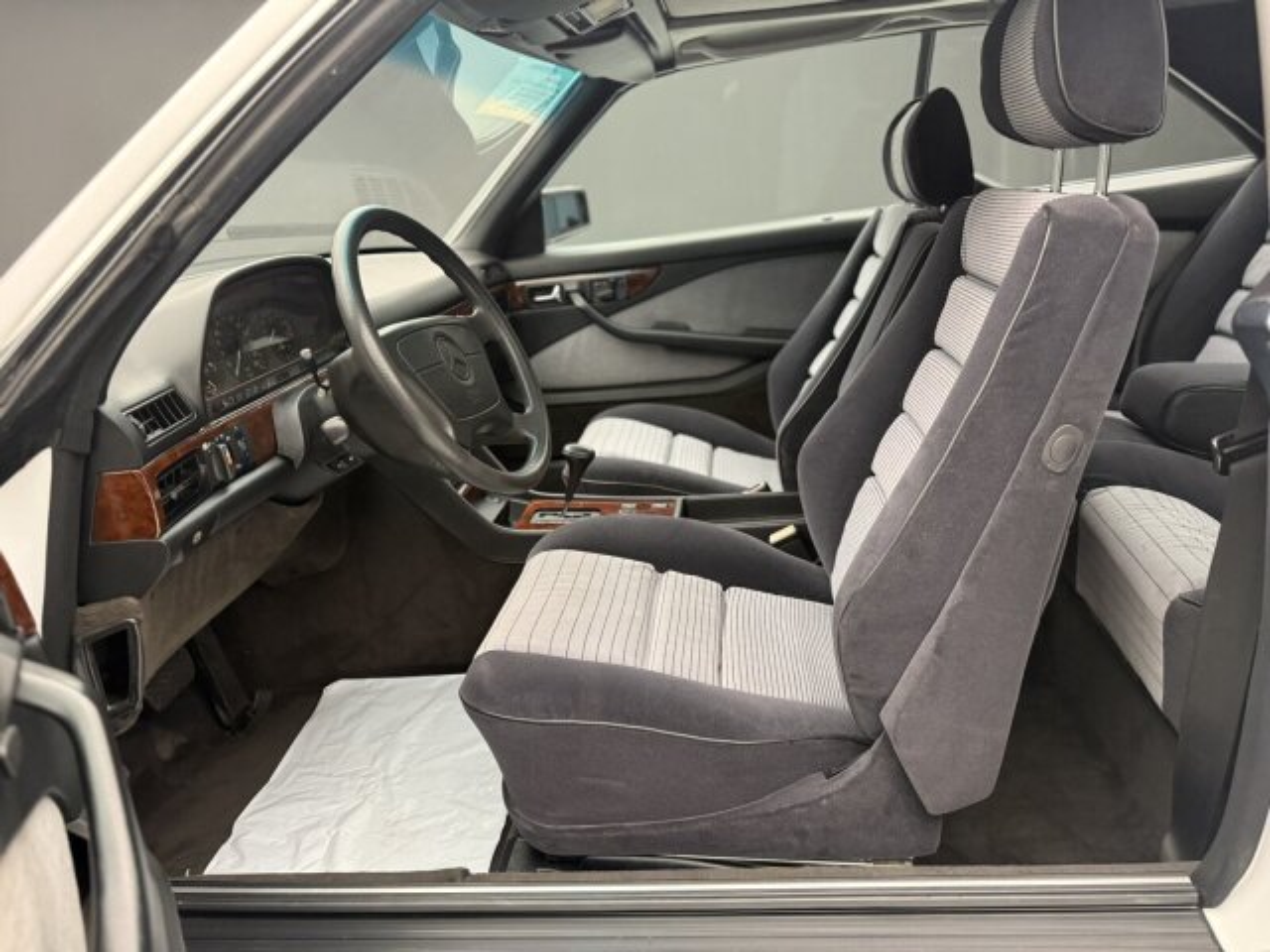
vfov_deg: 56.8
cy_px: 476
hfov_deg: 71.6
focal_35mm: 24
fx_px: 881
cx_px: 635
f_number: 1.78
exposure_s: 1/49
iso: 500
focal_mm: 6.76
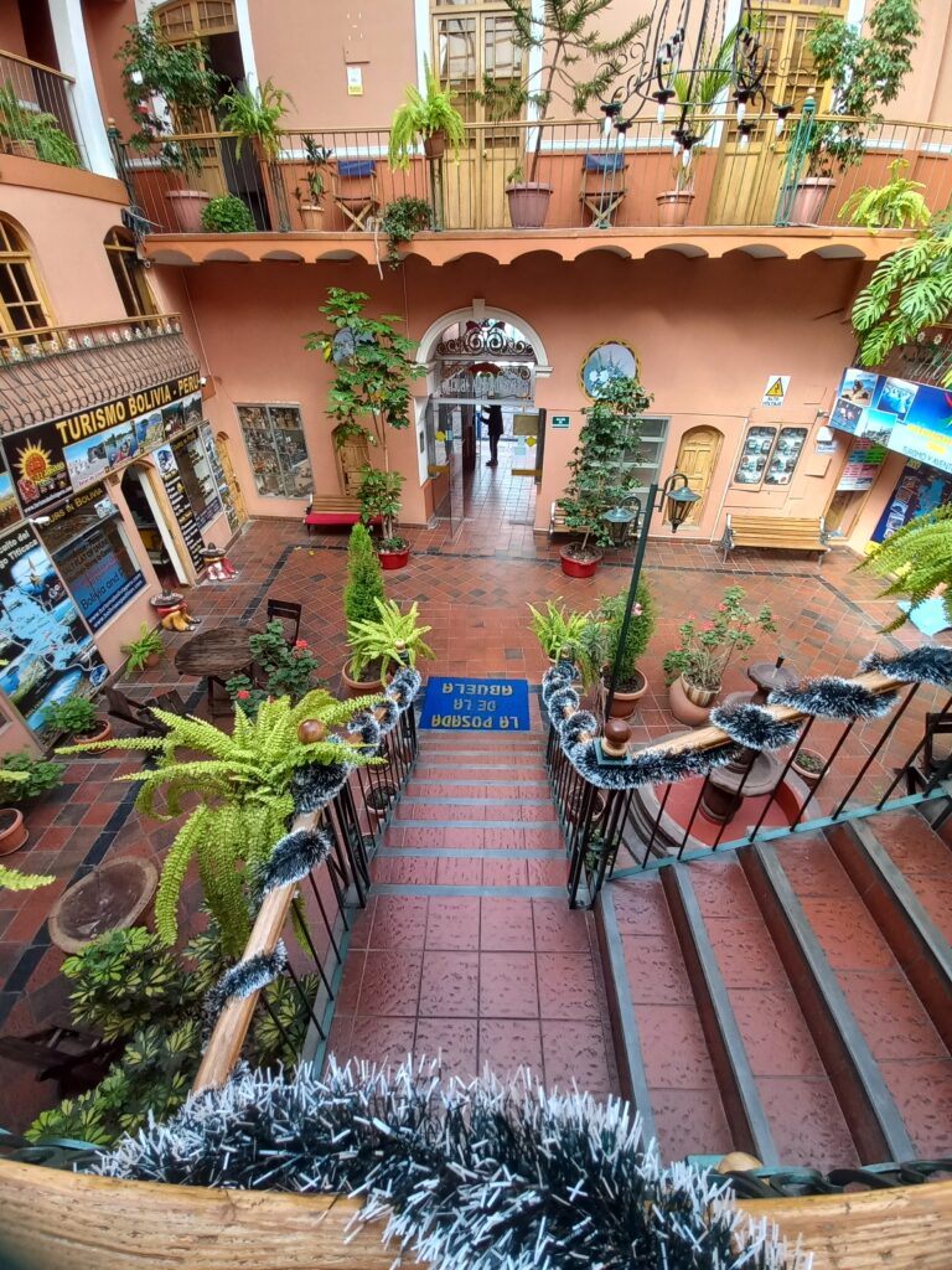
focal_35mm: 13
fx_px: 477
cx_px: 476
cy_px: 635
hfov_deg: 89.9
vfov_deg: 106.2
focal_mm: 1.42
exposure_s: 1/100
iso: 80
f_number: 2.2
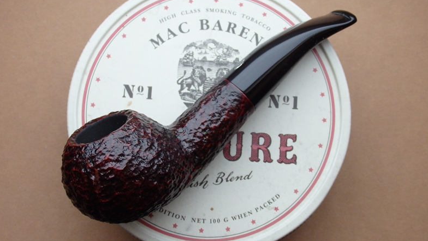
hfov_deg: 41.3
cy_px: 114
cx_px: 213
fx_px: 567
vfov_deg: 24.0
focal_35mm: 50
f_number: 3.8
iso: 400
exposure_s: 1/50
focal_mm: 8
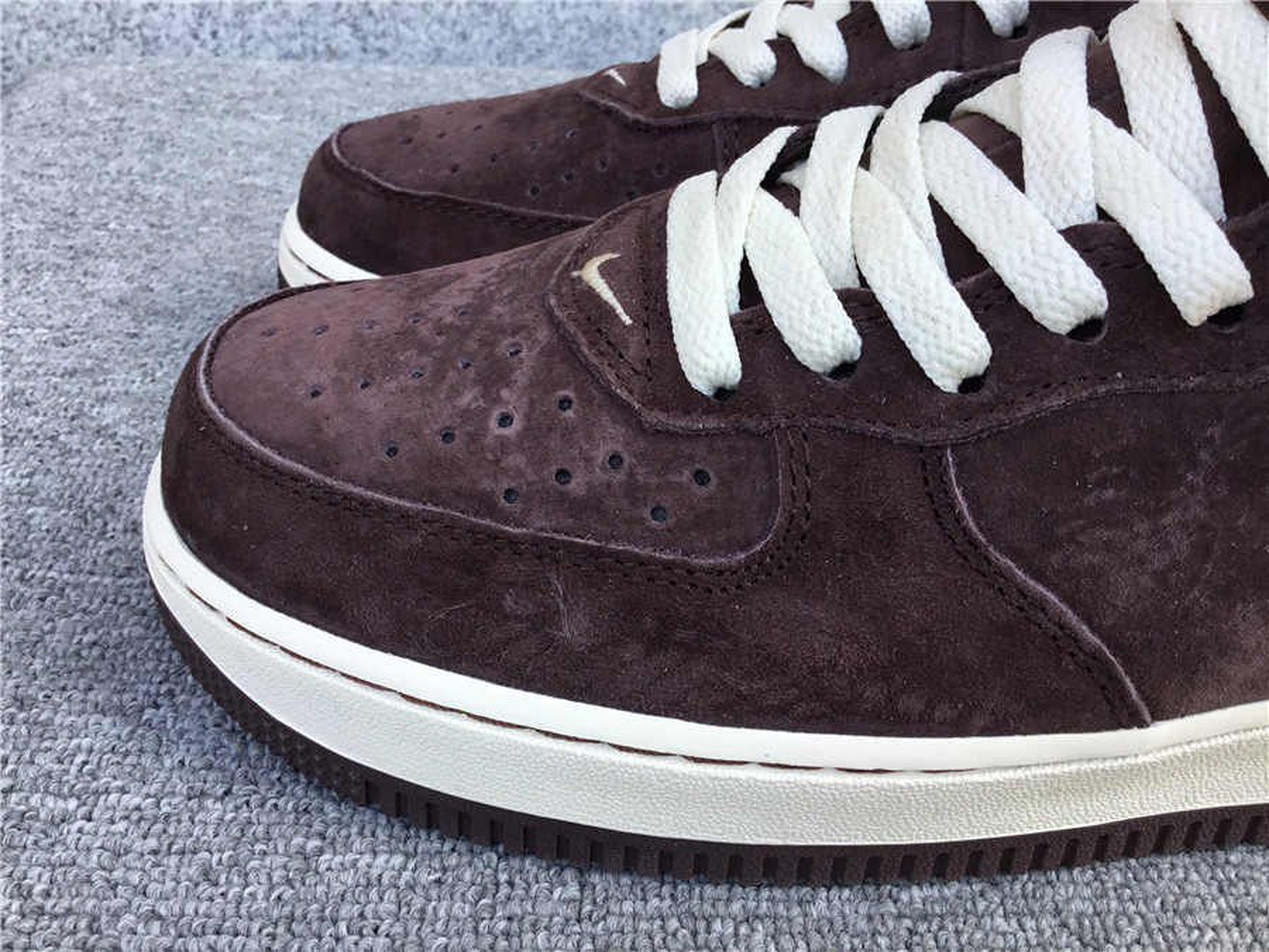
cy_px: 476
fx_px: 1136
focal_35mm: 31
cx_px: 634
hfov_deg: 58.4
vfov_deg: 45.4
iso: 32
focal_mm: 3.3
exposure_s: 1/100
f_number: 2.4
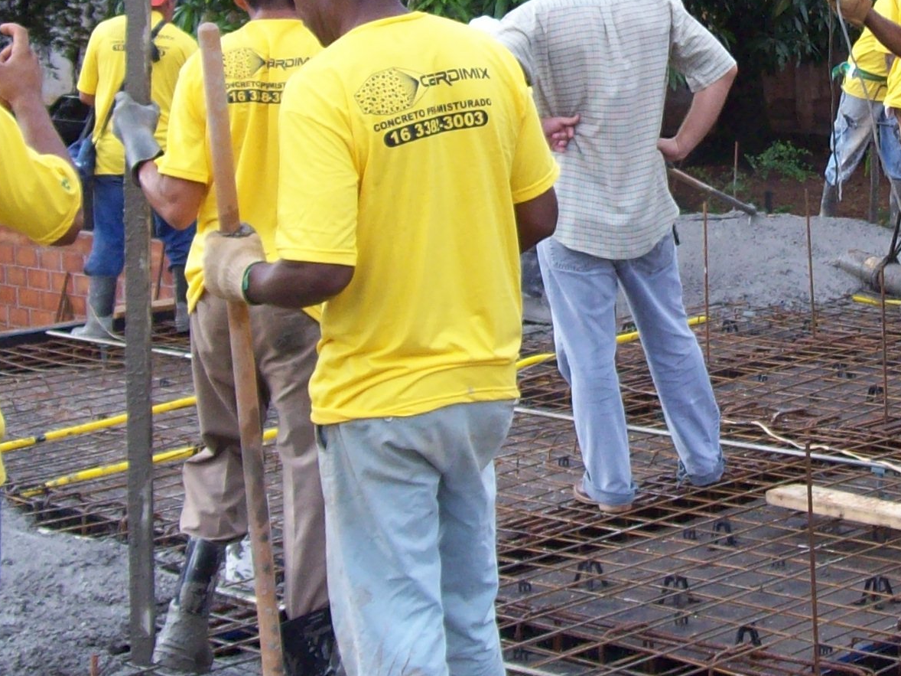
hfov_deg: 22.1
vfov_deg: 16.9
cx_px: 772
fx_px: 2264
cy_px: 183
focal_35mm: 87
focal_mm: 6
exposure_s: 1/245
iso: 80
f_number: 2.7
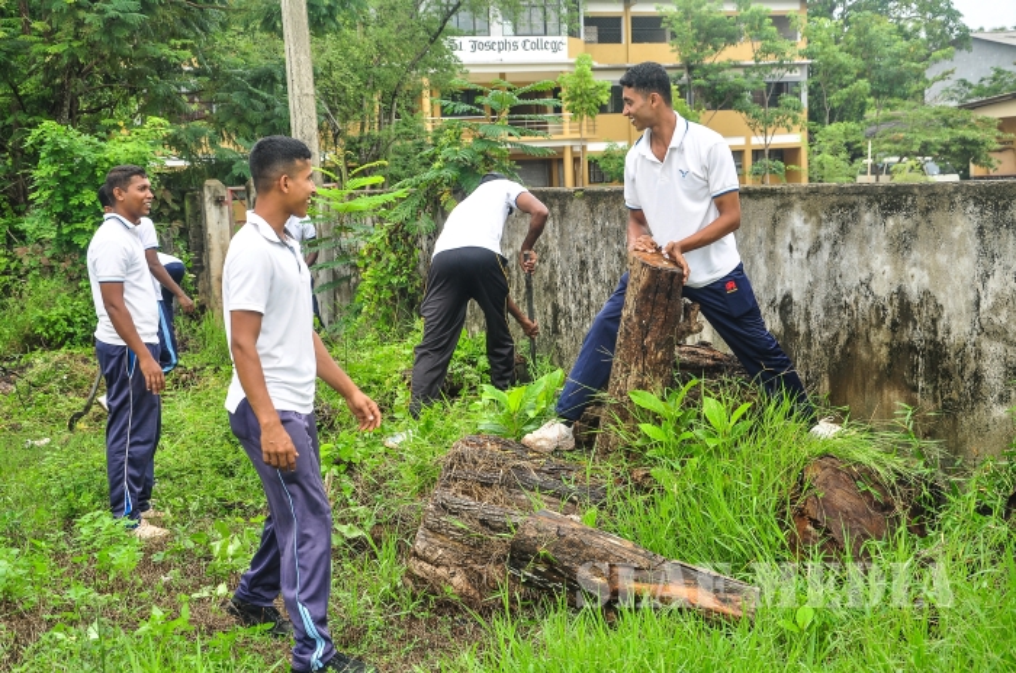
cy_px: 336
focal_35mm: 51
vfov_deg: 26.4
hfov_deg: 38.9
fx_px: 1437
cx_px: 508
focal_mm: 34
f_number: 4.5
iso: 250
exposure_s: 1/125
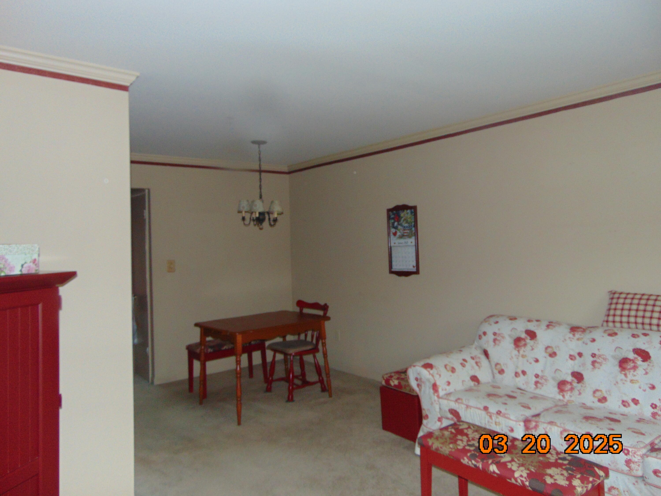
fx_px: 477
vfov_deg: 54.9
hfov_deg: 69.4
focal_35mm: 25
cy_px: 248
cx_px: 330
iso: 200
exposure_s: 1/30
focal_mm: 4.5
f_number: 3
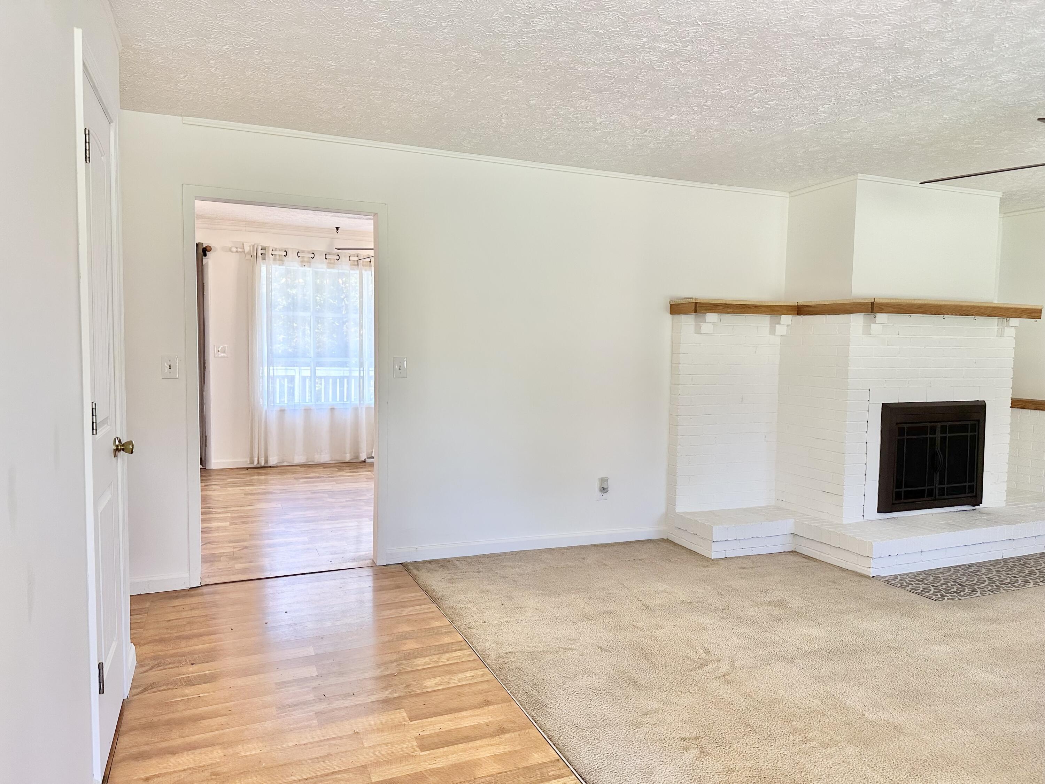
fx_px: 725
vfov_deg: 56.8
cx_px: 522
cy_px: 392
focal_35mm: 24
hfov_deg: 71.6
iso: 160
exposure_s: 1/120
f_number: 1.78
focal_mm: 6.86
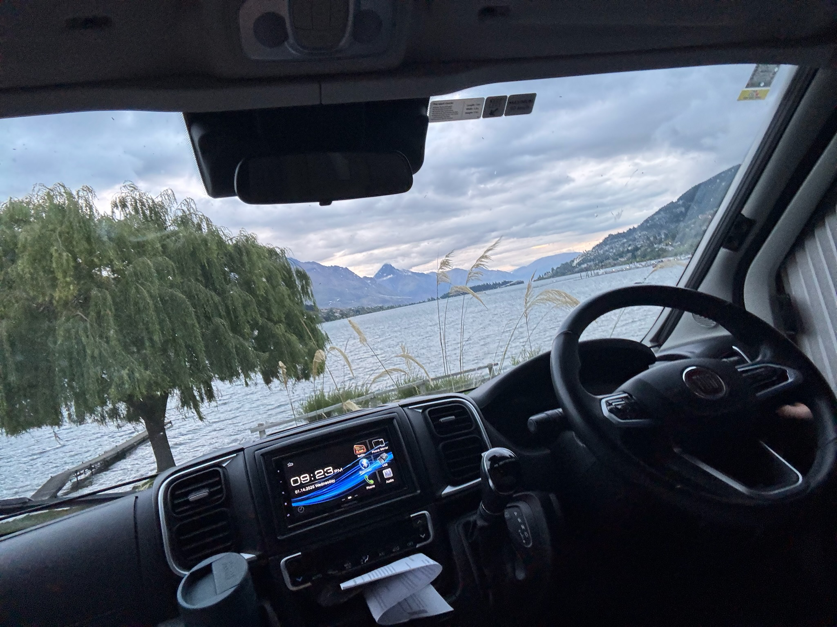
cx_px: 418
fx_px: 556
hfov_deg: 73.9
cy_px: 314
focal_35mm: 23
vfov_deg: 58.9
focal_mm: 2.69
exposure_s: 1/60
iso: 160
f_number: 1.9
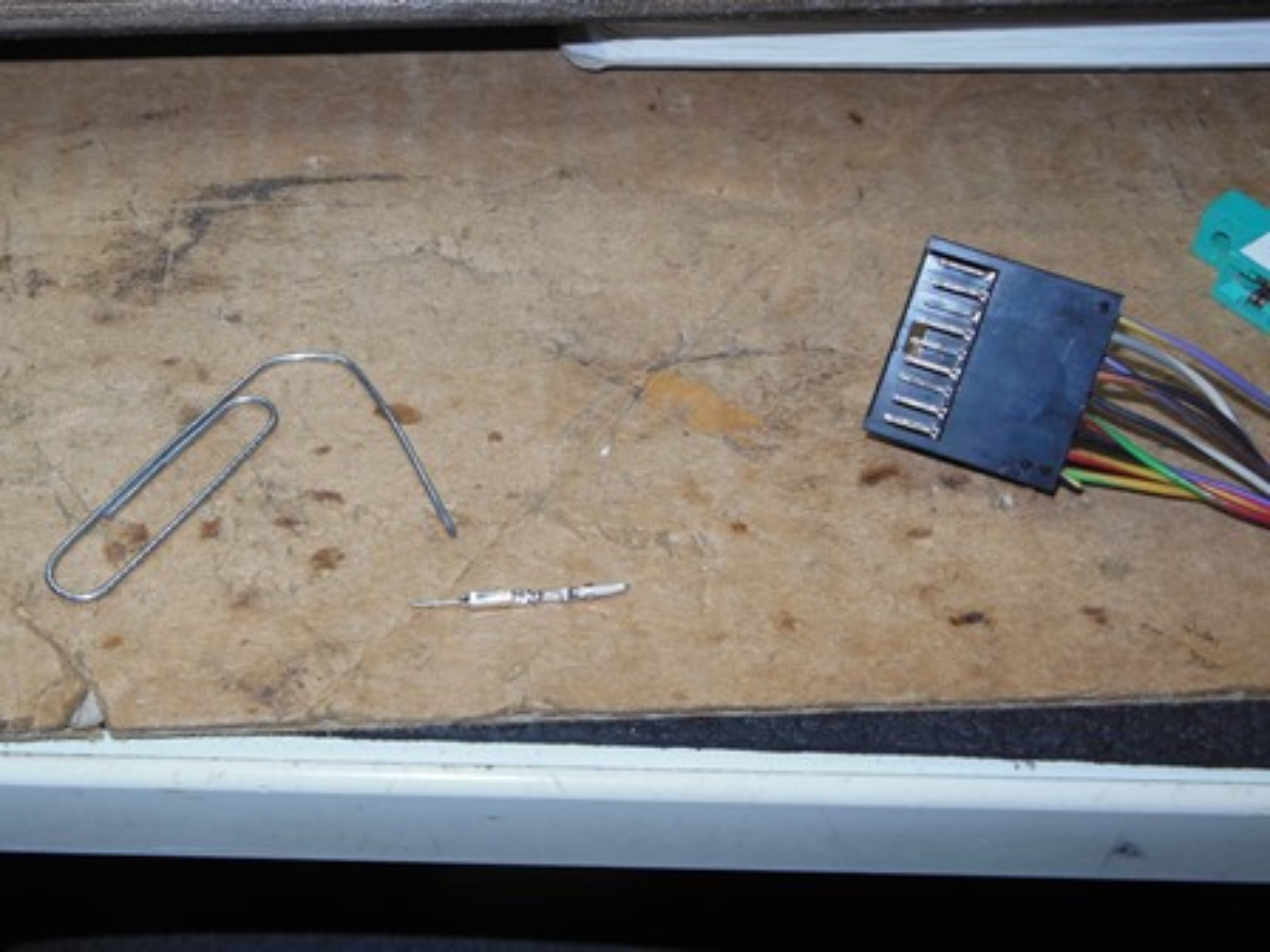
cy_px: 476
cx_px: 635
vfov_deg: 37.7
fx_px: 1394
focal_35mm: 38
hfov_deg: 49.0
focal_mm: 6.8
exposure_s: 1/60
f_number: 7.2
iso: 125
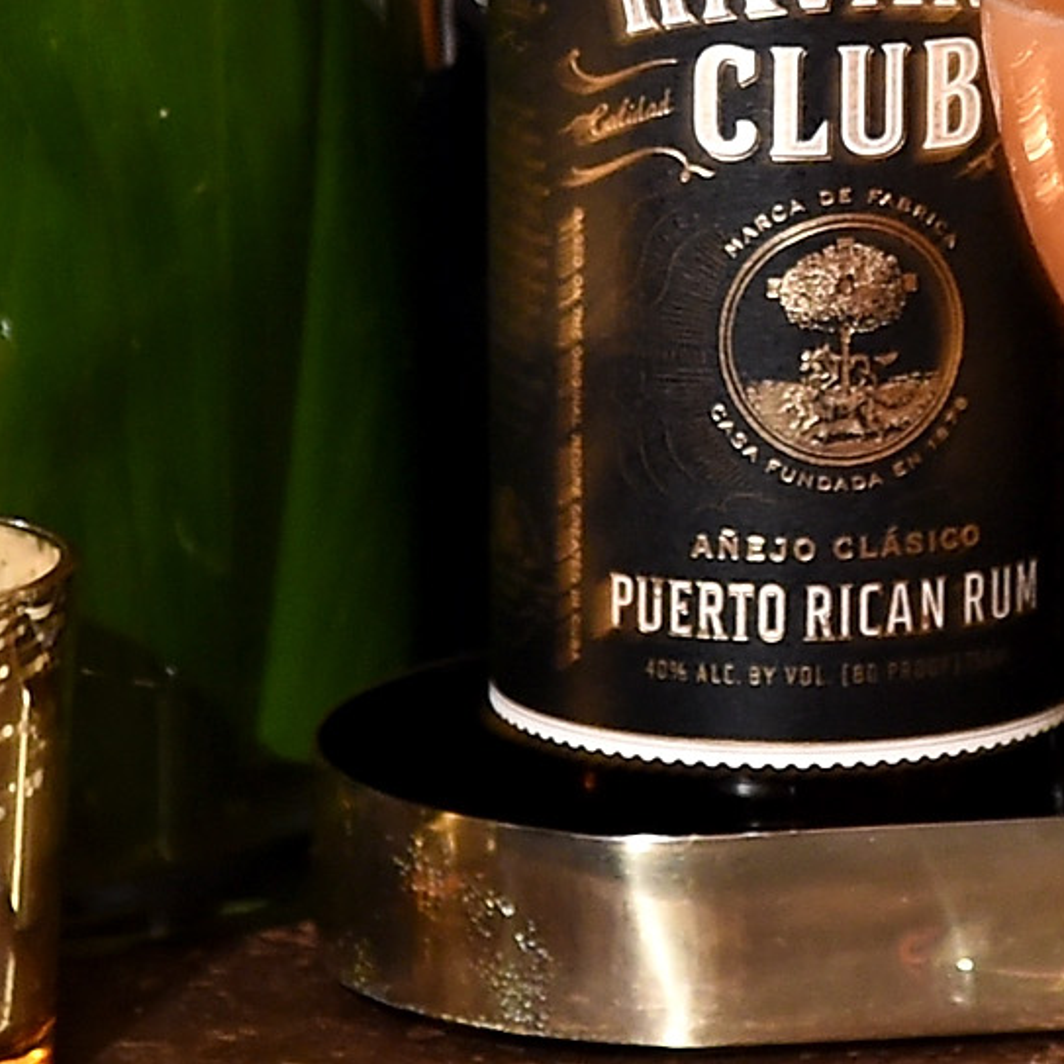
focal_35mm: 352
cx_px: 1820
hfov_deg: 4.9
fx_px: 12241
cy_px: -459
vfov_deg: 4.9
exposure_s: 1/20
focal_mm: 75
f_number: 4
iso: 1600
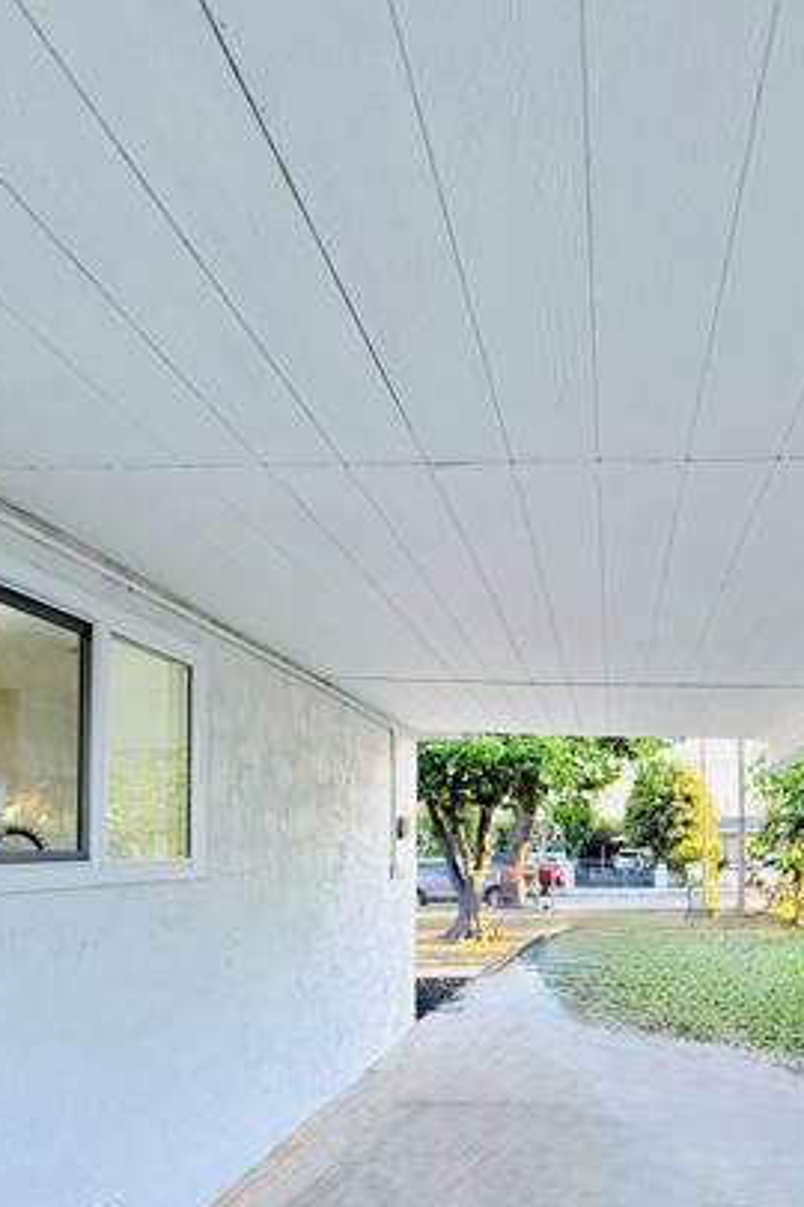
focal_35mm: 23
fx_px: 770
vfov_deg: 73.1
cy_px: 831
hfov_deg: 54.1
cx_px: 530
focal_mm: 2.22
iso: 125
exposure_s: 1/99
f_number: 2.2
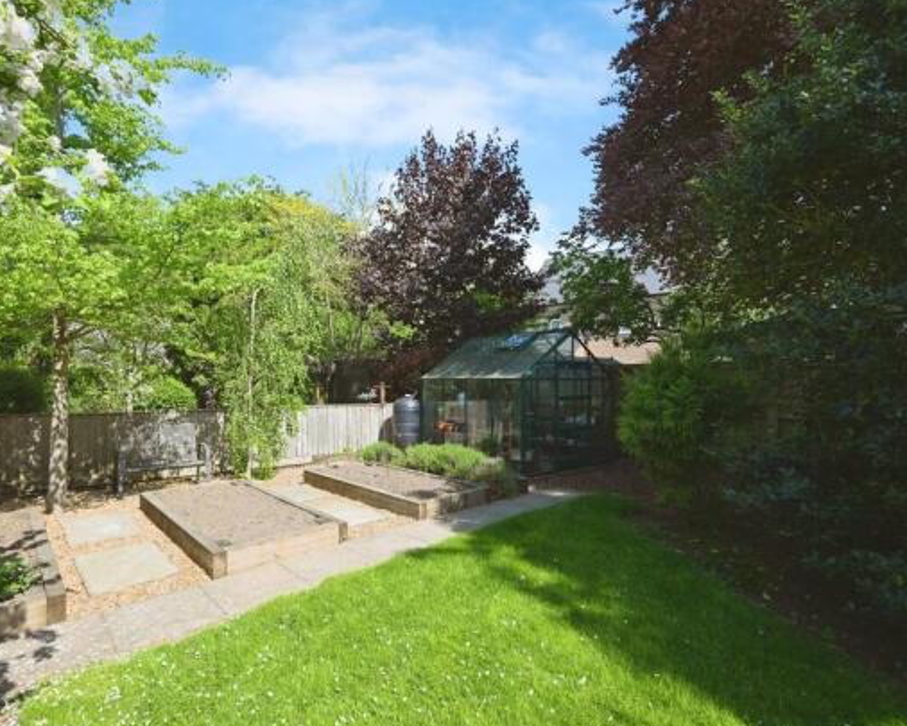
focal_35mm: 17
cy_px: 385
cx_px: 404
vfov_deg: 76.9
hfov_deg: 89.3
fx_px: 456
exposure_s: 1/200
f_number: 7.1
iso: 100
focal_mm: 14
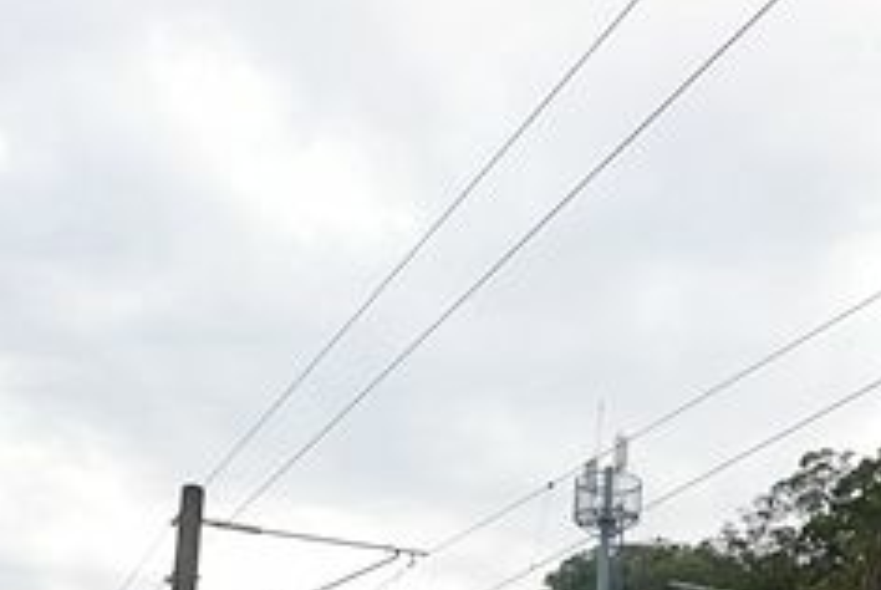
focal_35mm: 66
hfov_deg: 30.5
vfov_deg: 18.9
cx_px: 429
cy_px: 801
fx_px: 1617
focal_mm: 9
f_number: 5
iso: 125
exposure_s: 1/200
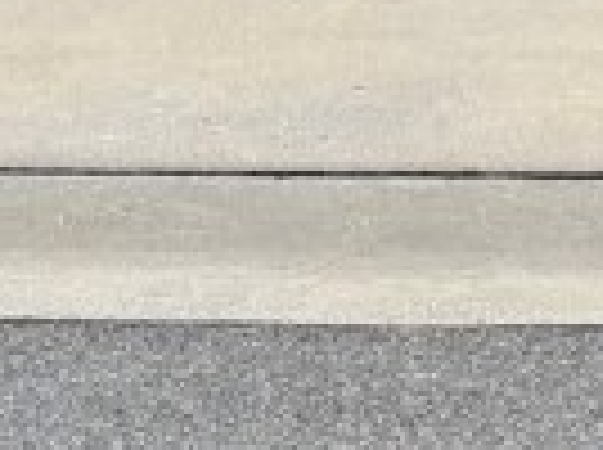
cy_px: -783
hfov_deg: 9.4
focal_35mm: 199
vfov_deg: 6.9
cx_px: 1134
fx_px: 3460
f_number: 1.6
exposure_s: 1/3125
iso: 64
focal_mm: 5.96
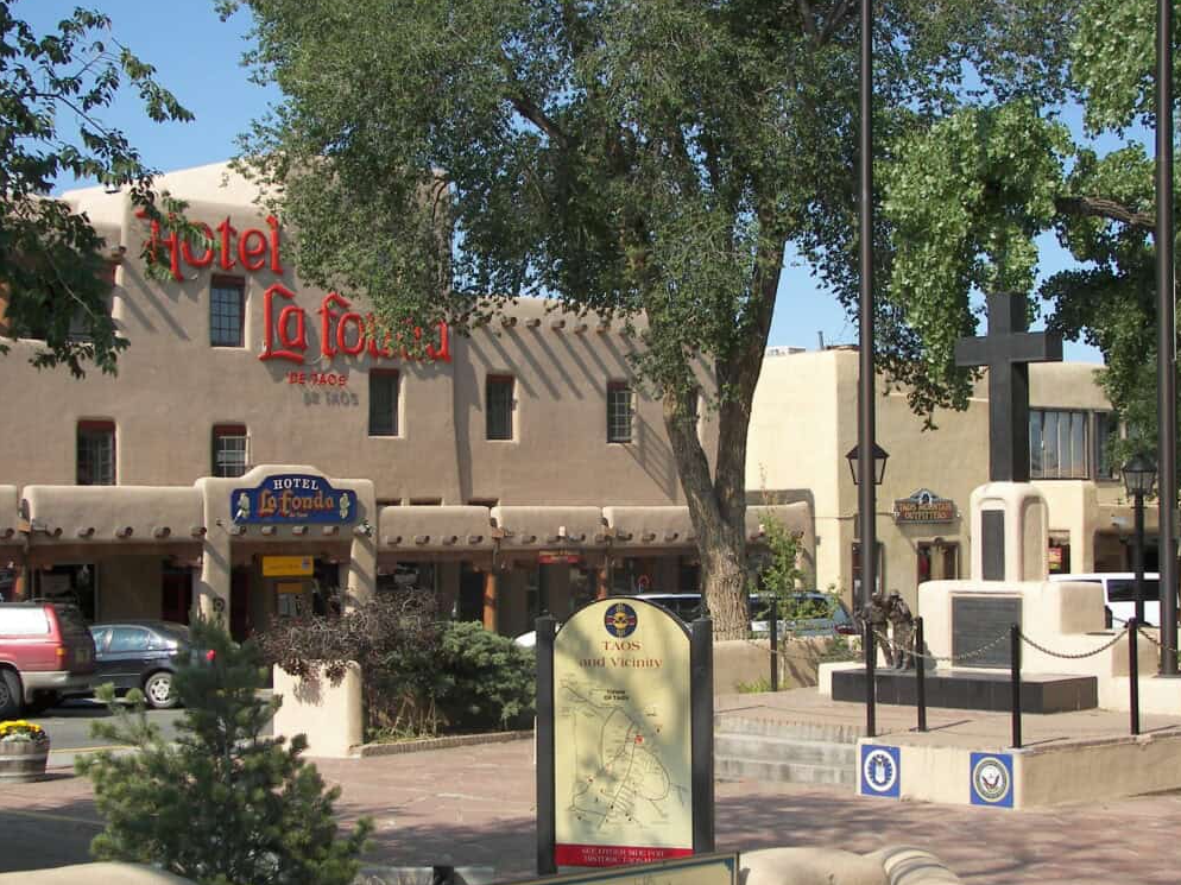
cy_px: 441
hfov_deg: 28.6
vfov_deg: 21.6
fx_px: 2319
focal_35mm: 68
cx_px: 606
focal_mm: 10.9
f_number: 2.8
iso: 50
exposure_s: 1/640
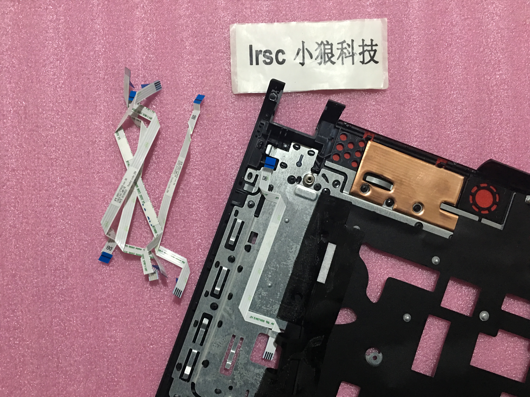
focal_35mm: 29
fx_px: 444
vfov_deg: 48.2
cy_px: 198
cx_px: 265
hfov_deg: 61.7
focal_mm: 4.15
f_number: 2.2
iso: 80
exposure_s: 1/10
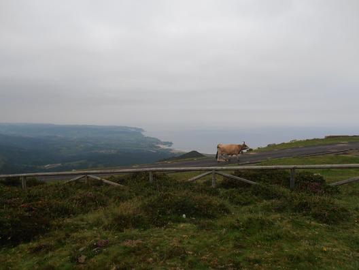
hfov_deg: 71.6
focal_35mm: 24
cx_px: 180
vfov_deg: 56.8
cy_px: 135
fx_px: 249
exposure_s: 1/250
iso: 125
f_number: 3
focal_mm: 4.2
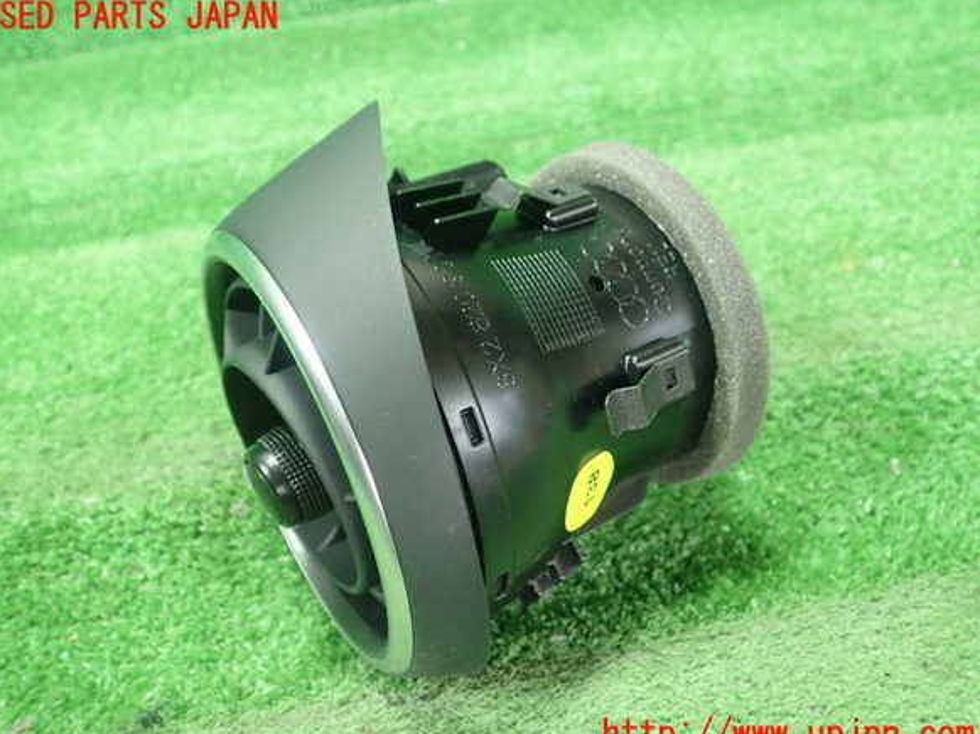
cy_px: 376
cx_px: 477
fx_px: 877
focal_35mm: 31
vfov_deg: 45.4
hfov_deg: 58.4
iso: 800
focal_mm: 5.5
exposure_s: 1/125
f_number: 2.3
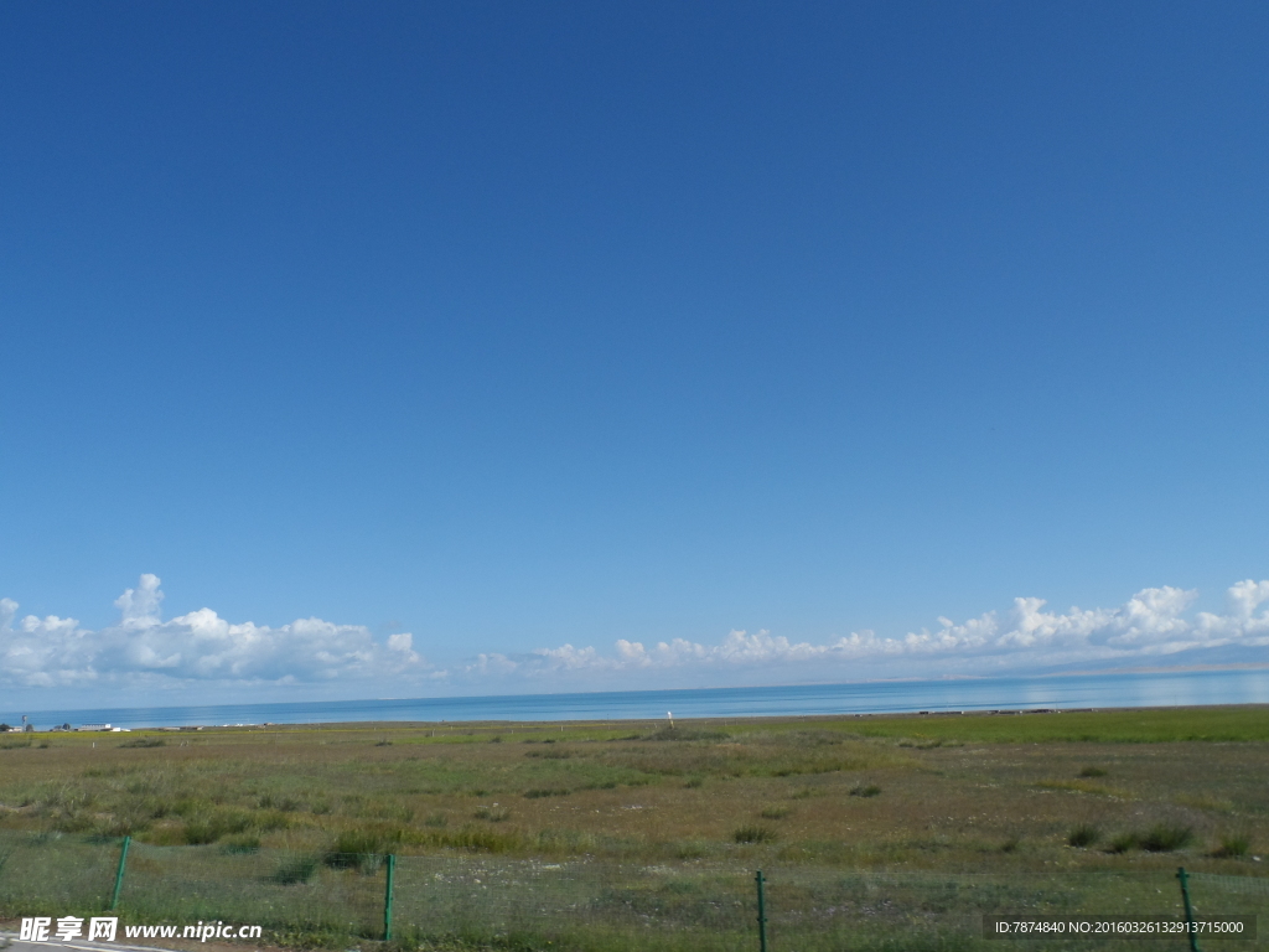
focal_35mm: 32
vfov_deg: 44.2
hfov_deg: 56.8
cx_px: 634
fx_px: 1173
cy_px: 476
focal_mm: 5.3
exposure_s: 1/500
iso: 80
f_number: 4.8
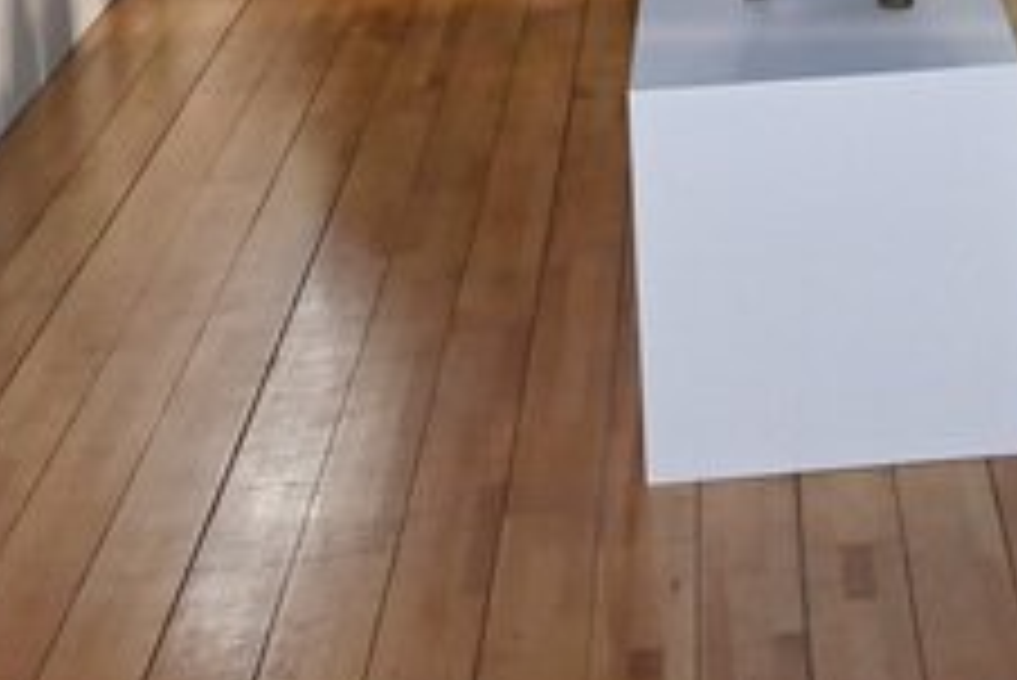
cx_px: 1071
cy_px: -682
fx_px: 2798
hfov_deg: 19.8
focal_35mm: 99
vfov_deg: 12.2
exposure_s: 1/250
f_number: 5.6
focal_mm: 16
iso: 1600
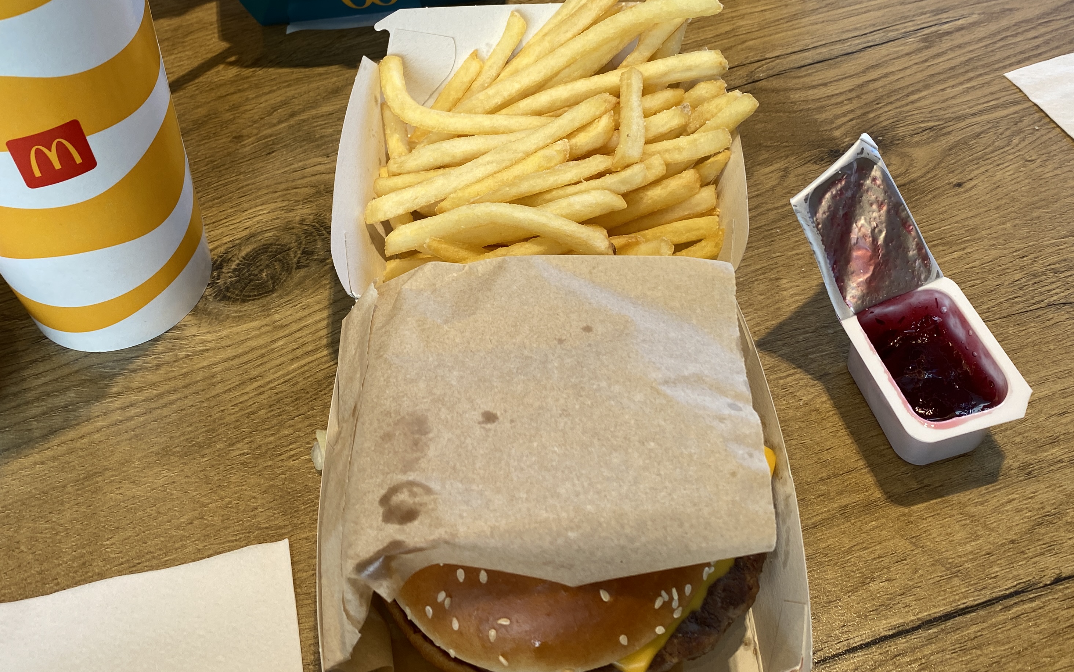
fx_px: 1112
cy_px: 201
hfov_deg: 51.5
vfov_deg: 33.2
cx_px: 523
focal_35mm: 38
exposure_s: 1/124
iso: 32
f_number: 1.8
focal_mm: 4.25
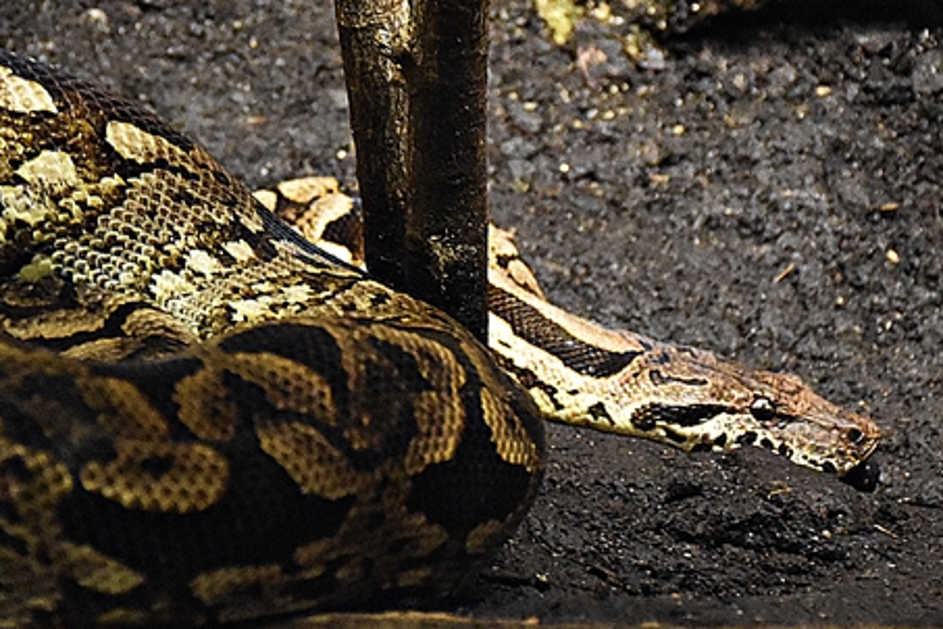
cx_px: 289
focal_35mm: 254
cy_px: 93
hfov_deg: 8.1
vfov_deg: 5.4
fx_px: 6656
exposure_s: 1/60
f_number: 5
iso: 5000
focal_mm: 75
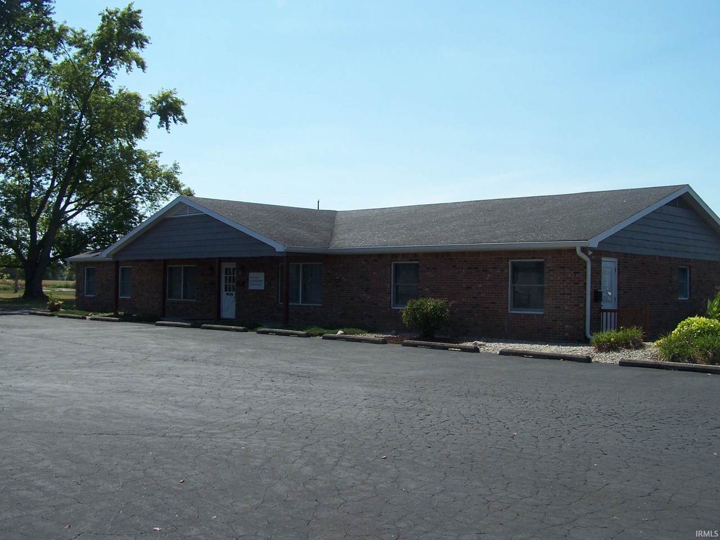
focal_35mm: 38
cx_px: 360
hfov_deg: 49.0
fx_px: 790
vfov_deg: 37.7
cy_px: 270
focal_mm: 6.3
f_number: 4
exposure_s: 1/1000
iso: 80
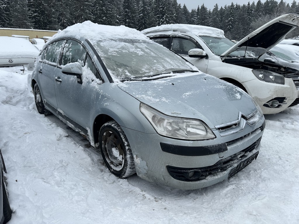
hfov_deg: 71.6
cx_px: 150
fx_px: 207
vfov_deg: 56.8
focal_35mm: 24
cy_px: 112
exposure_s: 1/1304
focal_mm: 6.86
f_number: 1.78
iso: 80
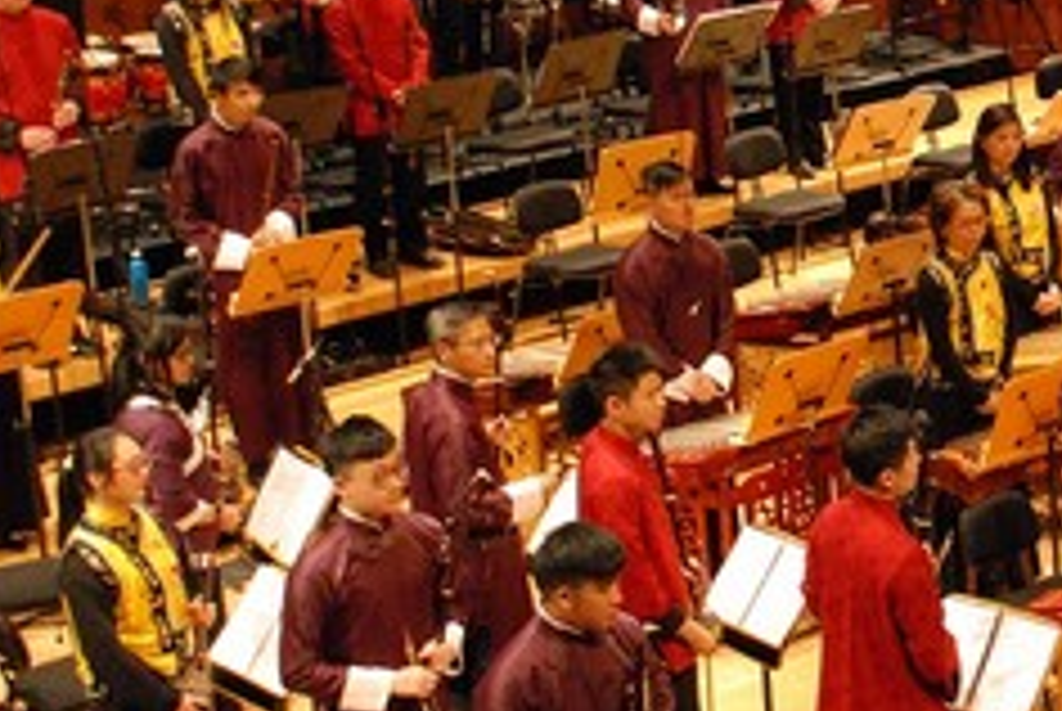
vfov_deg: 12.8
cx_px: 1264
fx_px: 3160
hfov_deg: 18.1
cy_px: 225
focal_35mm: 107
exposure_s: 1/60
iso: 1600
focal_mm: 28
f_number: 5.6
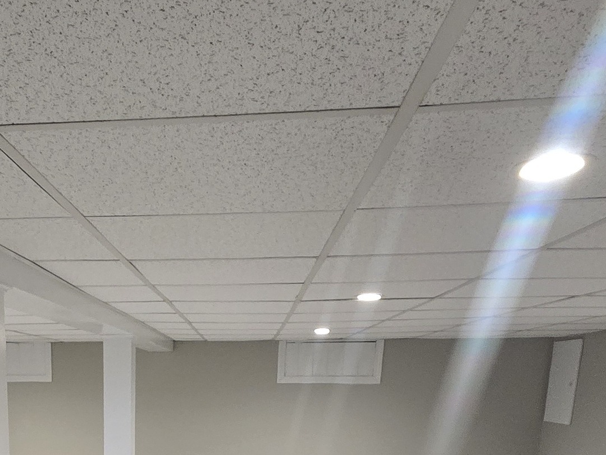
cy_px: 563
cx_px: 125
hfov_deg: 47.5
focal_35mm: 37
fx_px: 648
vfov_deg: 31.5
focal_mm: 2.2
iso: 500
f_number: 2.2
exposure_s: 1/60
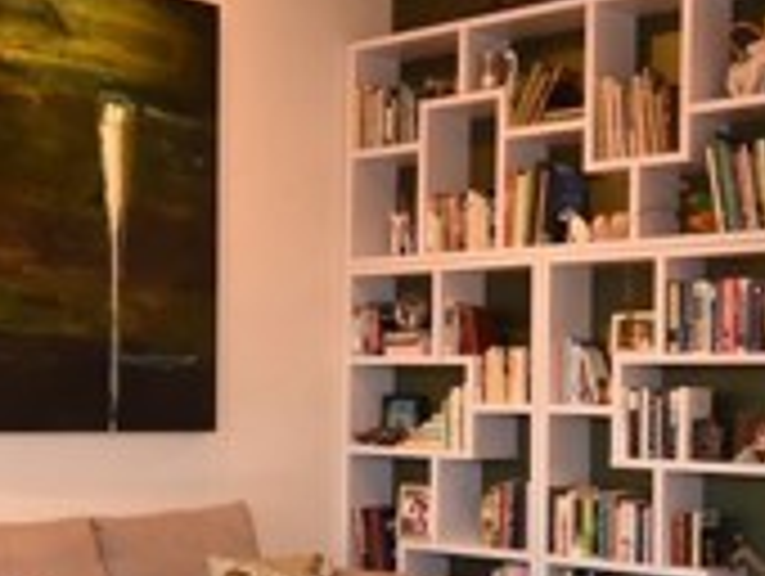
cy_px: 342
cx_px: 166
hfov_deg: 29.2
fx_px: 1439
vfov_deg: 22.6
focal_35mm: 65
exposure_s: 1/6
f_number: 10
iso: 640
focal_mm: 12
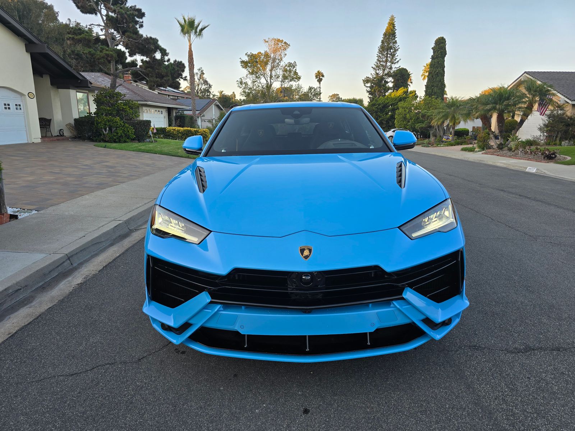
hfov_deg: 73.9
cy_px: 216
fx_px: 382
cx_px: 288
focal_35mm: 23
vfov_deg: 58.9
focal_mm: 6.3
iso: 16
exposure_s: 1/204
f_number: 1.7
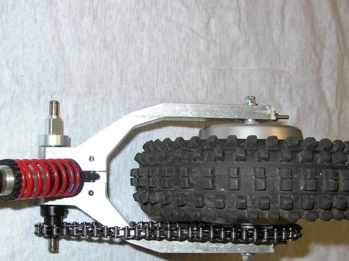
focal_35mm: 49
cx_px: 166
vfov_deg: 29.4
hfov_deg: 38.9
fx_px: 494
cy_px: 175
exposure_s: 1/60.1
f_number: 2.7
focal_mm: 6
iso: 50
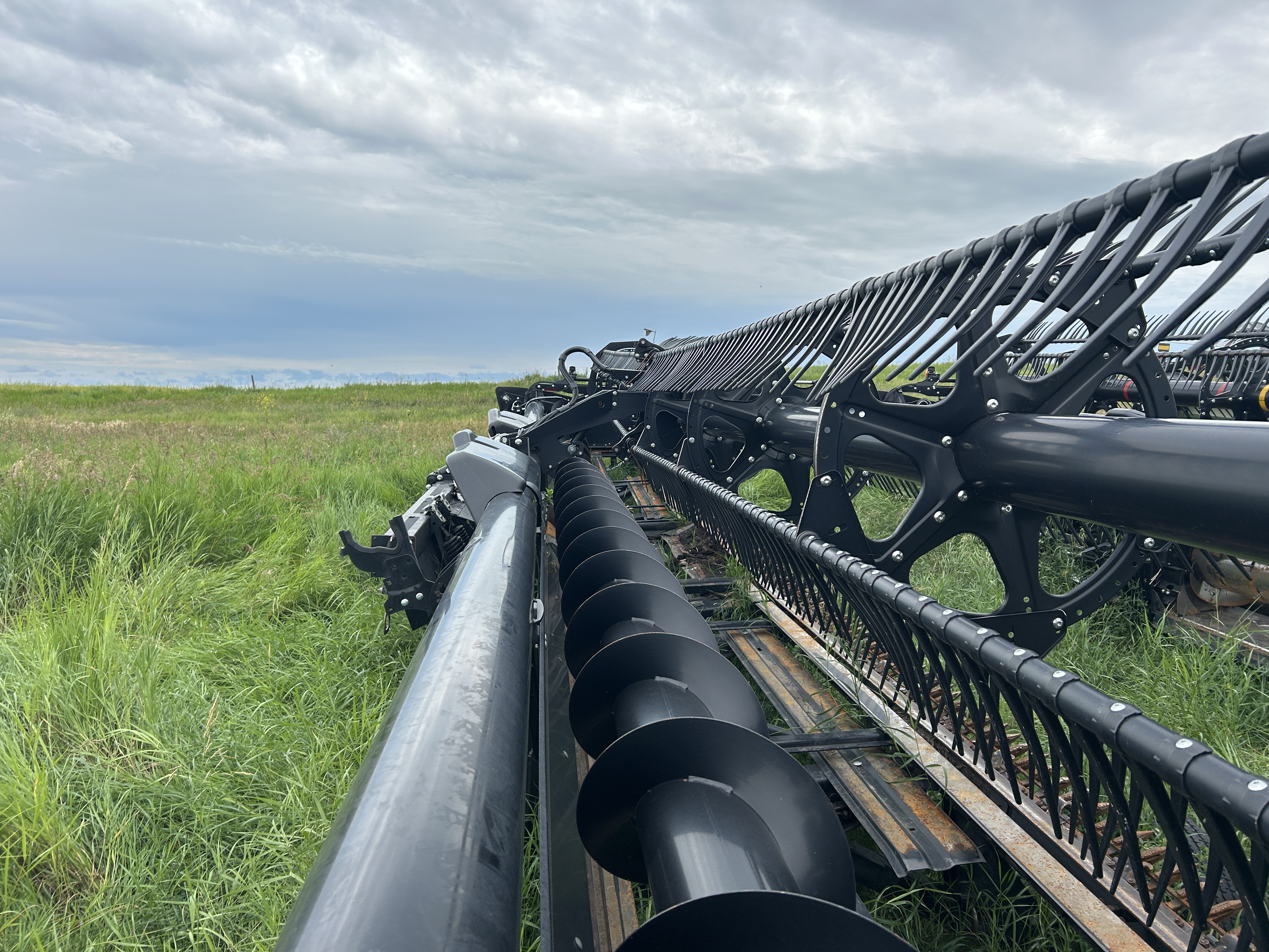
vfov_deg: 53.1
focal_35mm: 26
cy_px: 476
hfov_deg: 67.3
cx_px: 634
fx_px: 953
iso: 50
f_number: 1.5
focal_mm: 5.7
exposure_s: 1/3356
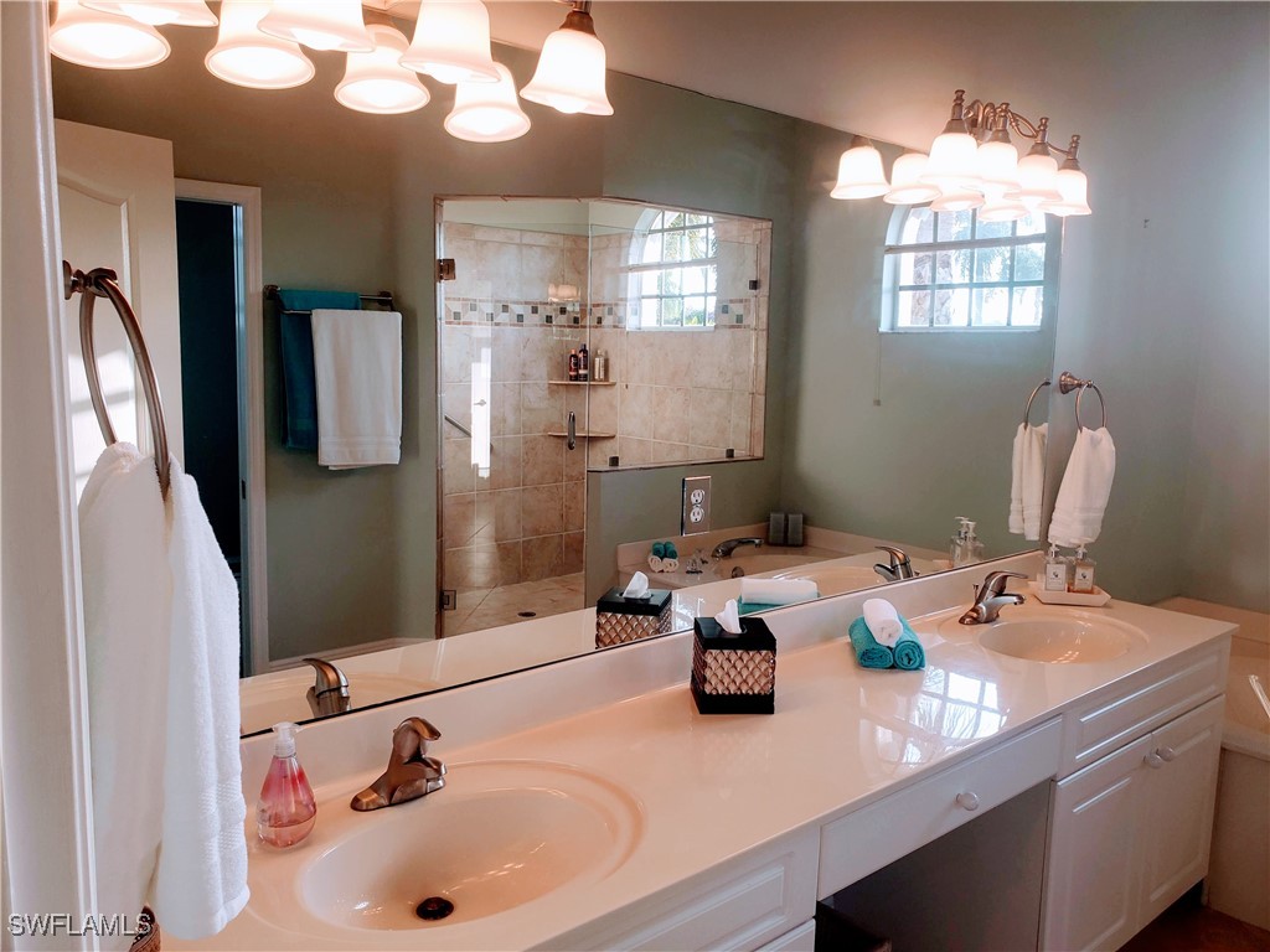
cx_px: 635
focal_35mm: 26
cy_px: 476
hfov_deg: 67.3
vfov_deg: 53.1
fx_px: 954
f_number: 2.4
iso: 80
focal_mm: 4.3
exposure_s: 1/60
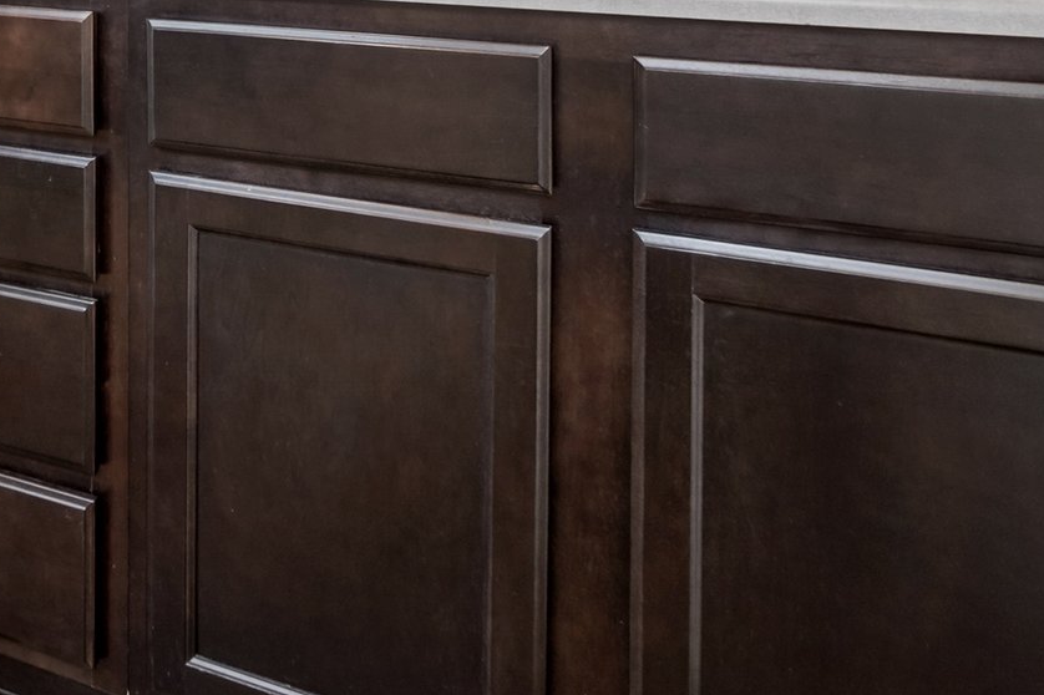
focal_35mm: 44
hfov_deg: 40.0
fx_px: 1275
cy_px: -148
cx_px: 41
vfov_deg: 26.9
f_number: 8
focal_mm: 12
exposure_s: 1/30
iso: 400
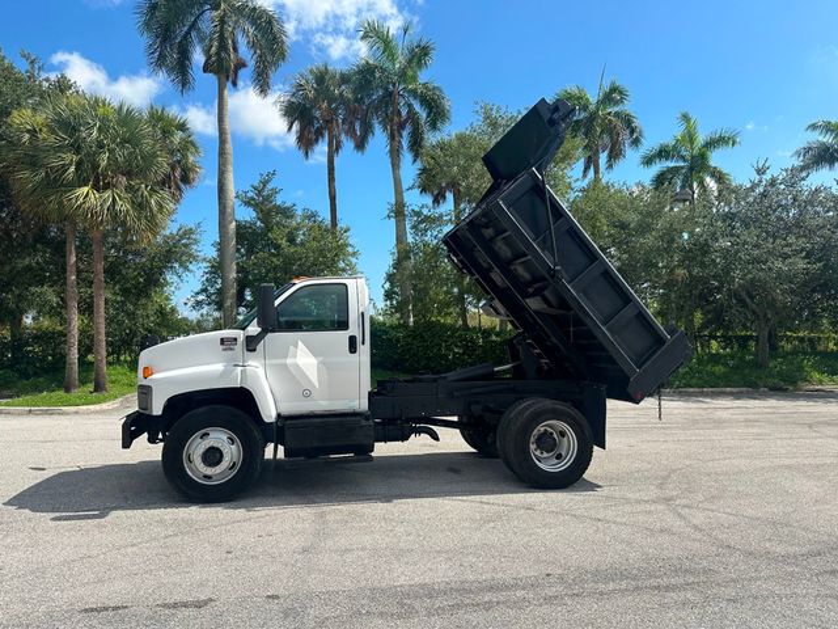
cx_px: 419
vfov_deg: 56.8
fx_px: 581
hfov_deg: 71.6
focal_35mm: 24
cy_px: 314
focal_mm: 6.86
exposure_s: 1/4545
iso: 80
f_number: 1.78
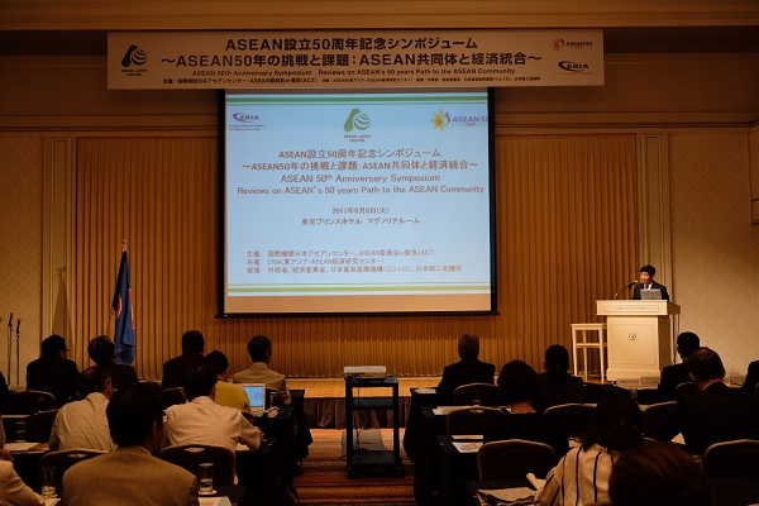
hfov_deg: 46.4
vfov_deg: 31.9
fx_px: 885
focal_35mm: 42
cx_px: 380
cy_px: 253
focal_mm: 27.7
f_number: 3.2
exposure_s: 1/60
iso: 500
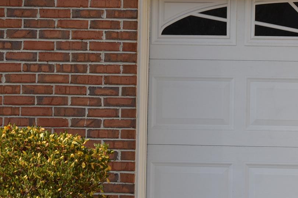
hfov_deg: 9.8
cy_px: -47
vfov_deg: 6.5
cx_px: 135
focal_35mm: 209
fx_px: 1731
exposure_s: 1/250
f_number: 8
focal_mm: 55
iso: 160
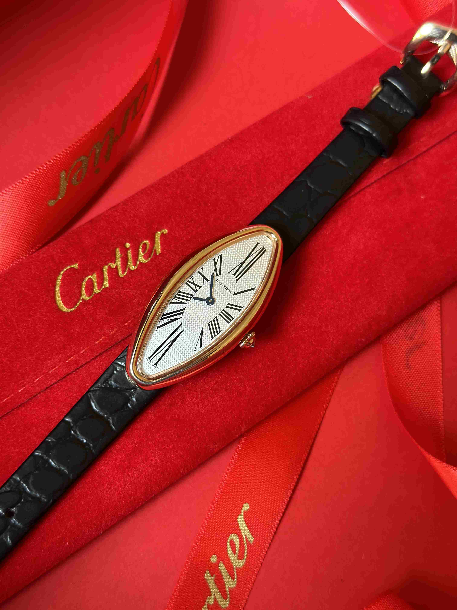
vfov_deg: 39.7
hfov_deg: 30.3
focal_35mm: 48
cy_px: 305
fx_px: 845
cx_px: 228
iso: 125
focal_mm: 6.86
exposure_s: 1/121
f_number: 1.78
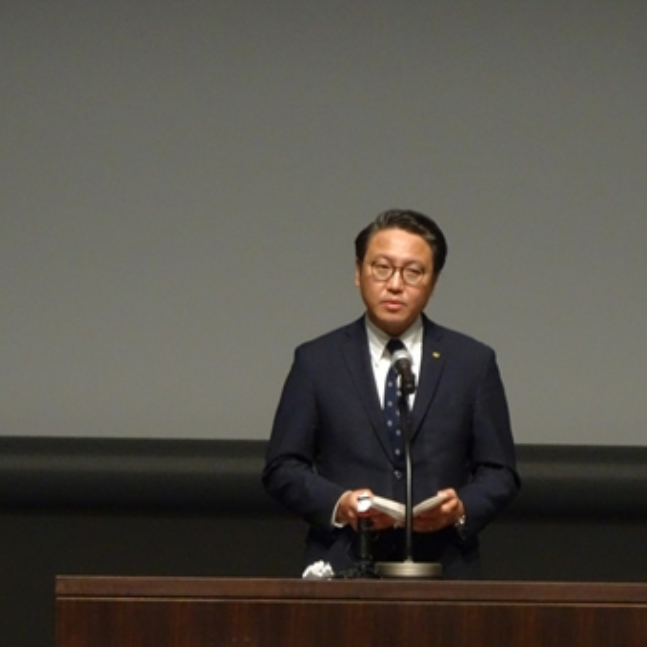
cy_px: 340
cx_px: 371
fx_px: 8247
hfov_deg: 4.5
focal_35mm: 390
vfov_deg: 4.5
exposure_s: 1/60
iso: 1250
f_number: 6.3
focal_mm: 51.19
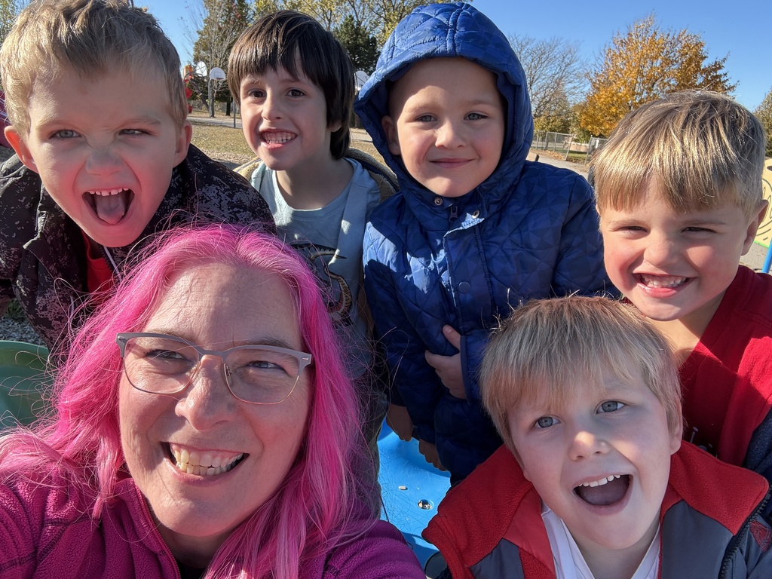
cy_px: 290
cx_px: 386
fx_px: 513
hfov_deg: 73.9
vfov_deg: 58.9
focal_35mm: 23
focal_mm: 2.69
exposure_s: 1/535
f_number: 1.9
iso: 25
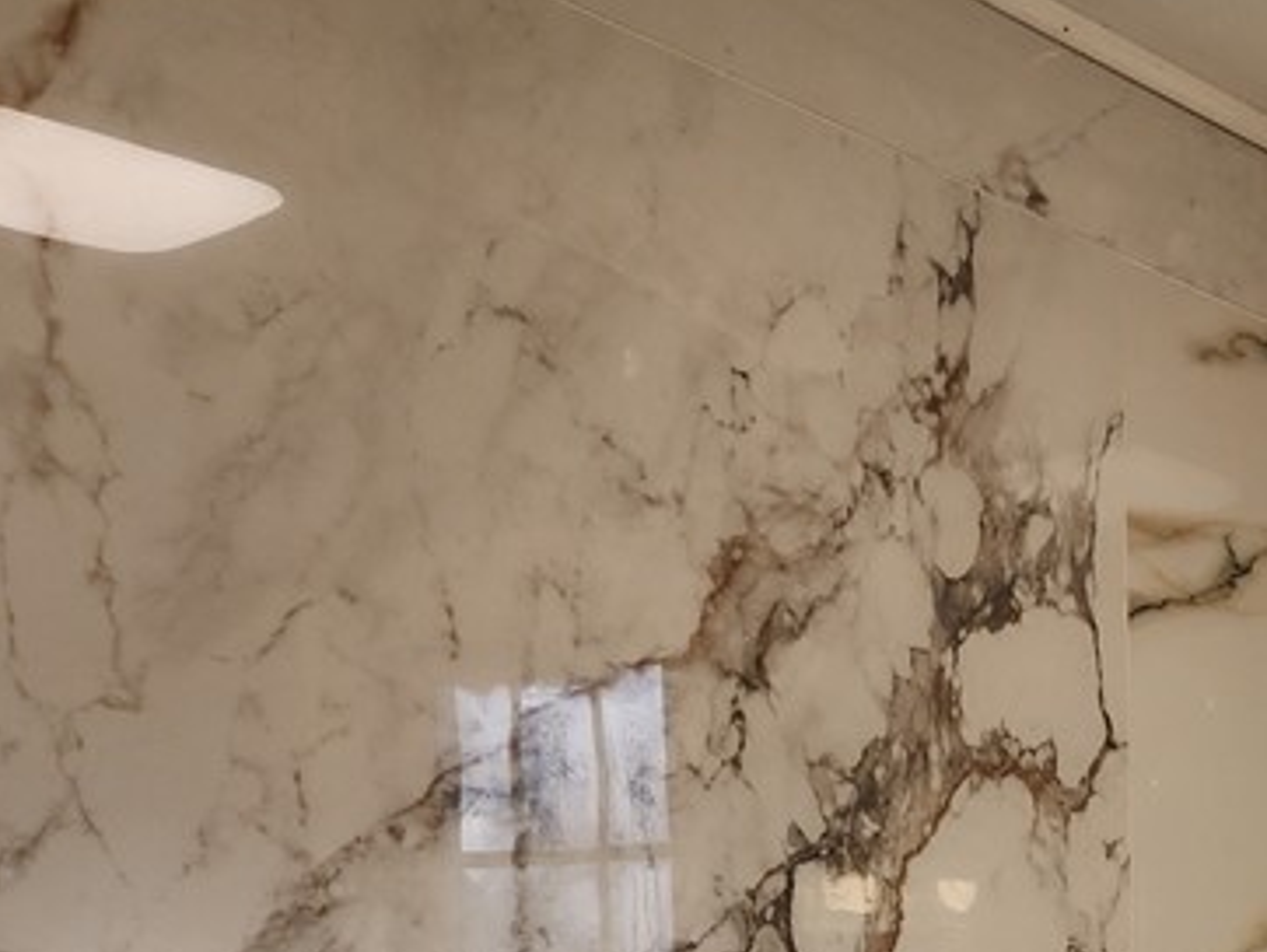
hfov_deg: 26.5
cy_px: 1312
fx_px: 2381
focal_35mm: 65
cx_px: 1526
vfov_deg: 20.3
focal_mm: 6.4
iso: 40
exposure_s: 1/120
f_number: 1.8
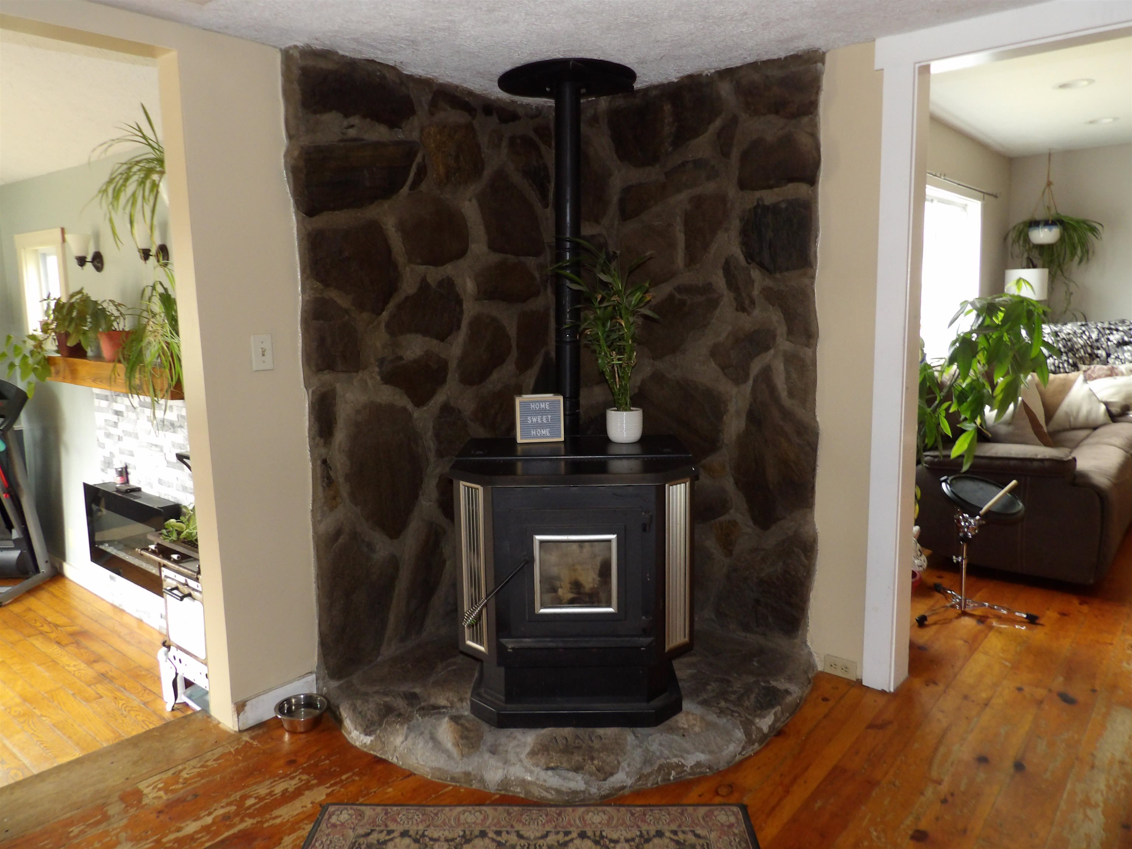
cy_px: 424
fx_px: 785
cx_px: 566
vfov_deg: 56.8
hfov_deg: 71.6
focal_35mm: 24
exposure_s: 1/33
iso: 200
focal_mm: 4.3
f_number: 3.2
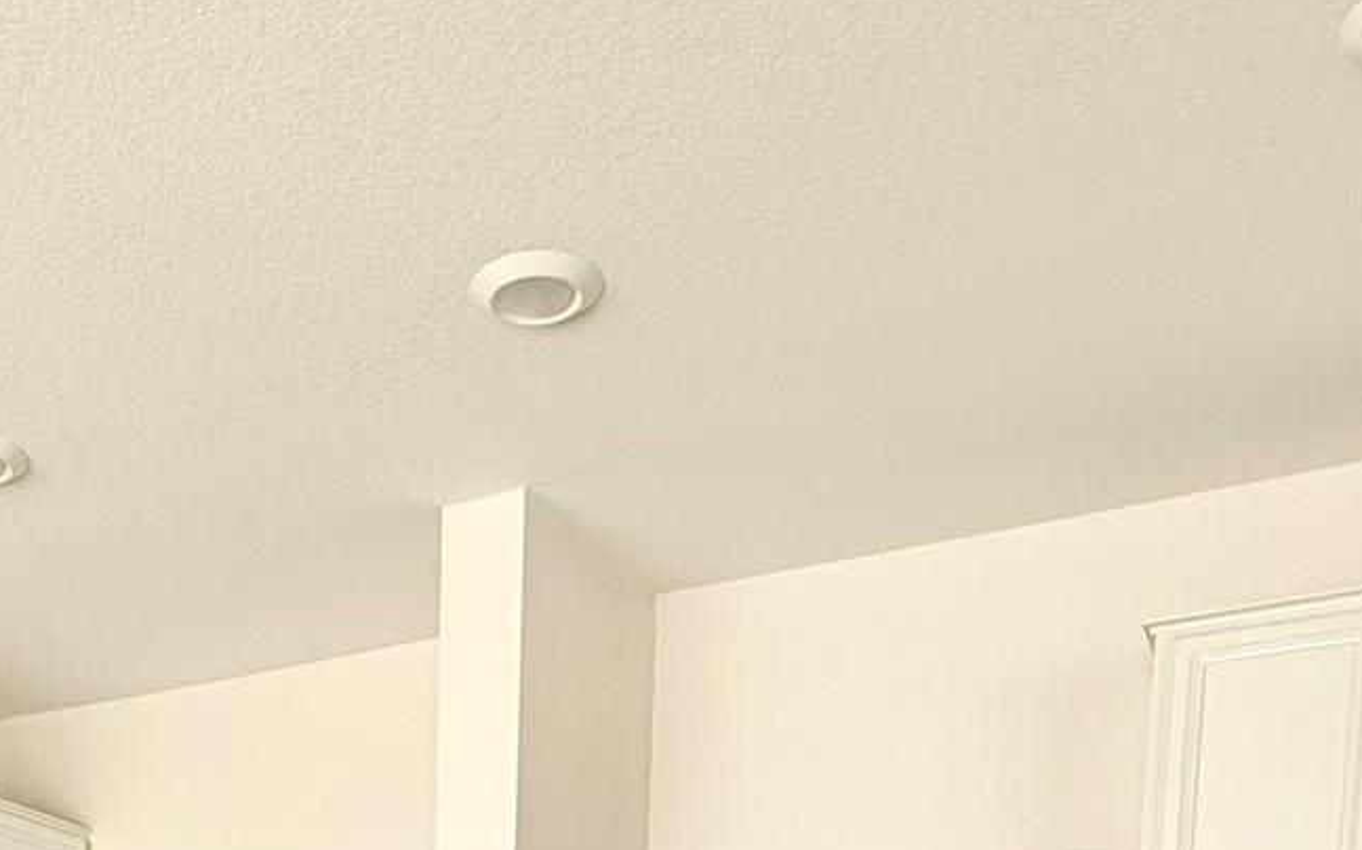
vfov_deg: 21.2
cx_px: 299
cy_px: 1401
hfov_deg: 41.1
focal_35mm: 47
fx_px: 1744
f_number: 2.2
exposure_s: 1/60
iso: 320
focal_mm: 2.22
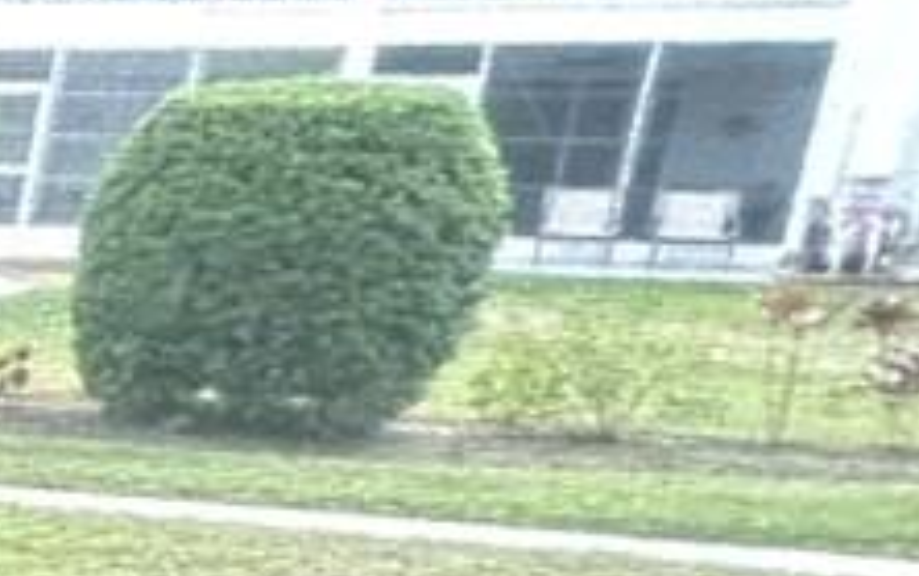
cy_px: 700
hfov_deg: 9.6
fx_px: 2681
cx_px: -2285
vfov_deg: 12.0
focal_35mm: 107
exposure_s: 1/60
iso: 250
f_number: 2.2
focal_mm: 2.22
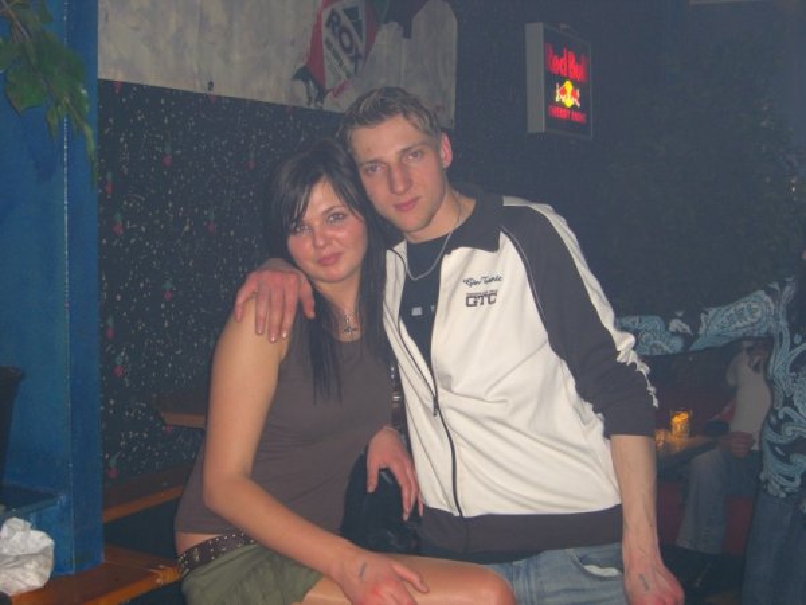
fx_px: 1071
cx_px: 403
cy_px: 302
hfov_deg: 41.2
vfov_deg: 31.5
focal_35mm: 46
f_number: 3.1
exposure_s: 1/60
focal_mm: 9.5
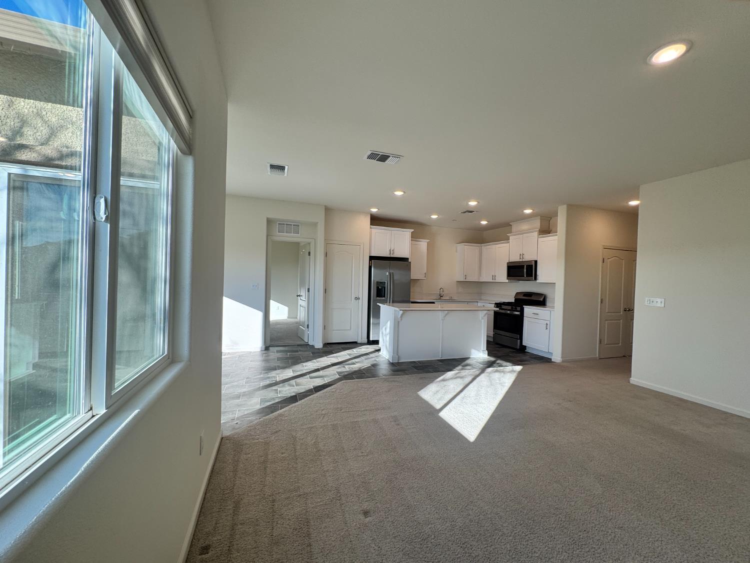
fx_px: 303
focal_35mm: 14
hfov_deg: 102.1
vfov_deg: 85.7
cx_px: 375
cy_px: 282
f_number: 2.2
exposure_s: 1/157
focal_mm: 2.22
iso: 40
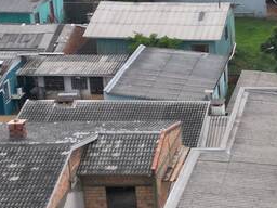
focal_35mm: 135
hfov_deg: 13.9
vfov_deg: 11.0
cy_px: 143
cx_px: 392
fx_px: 1080
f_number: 1.7
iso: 200
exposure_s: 1/4000
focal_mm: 6.72
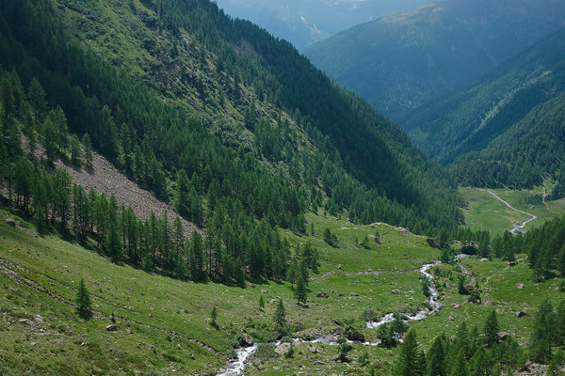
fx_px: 643
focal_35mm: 41
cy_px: 188
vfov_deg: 32.6
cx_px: 282
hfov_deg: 47.4
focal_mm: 27
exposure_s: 1/500
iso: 200
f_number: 8
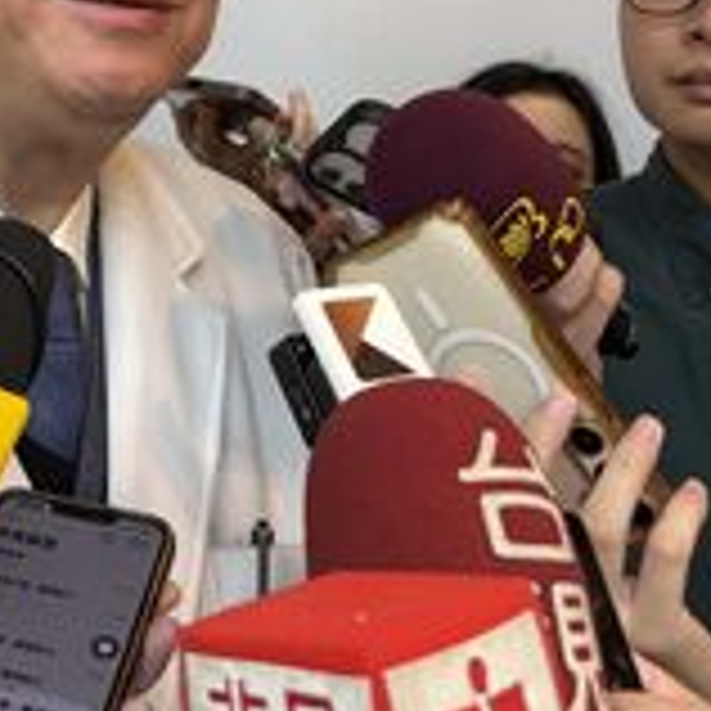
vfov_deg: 28.4
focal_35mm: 58
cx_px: 63
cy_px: 68
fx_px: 1348
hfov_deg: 28.4
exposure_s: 1/120
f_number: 1.6
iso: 100
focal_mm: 5.96
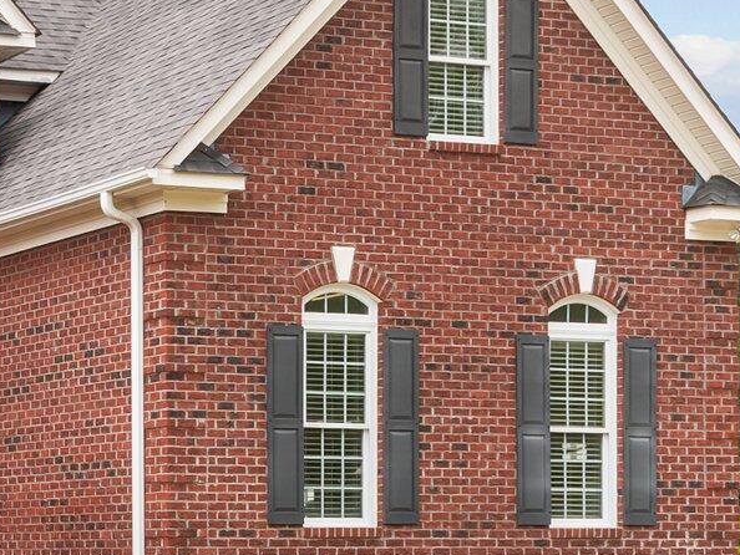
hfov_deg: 17.5
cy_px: 163
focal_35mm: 106
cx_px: -187
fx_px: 2267
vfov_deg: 13.9
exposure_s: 1/400
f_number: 10
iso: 400
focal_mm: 32
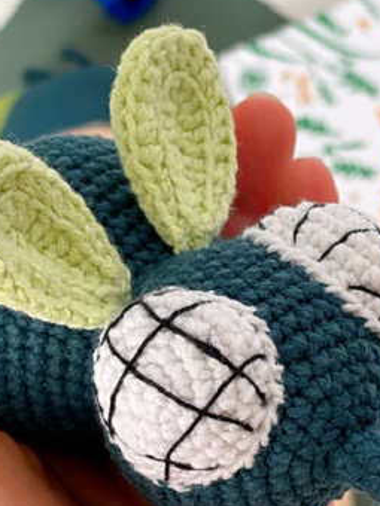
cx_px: 244
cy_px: 295
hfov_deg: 14.5
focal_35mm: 102
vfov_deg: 19.2
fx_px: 1493
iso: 50
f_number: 2
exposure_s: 1/122
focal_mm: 6
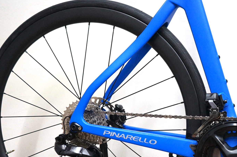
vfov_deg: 24.5
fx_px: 362
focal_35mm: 55
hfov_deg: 35.6
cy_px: 100
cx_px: 174
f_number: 4
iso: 2500
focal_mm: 36
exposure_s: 1/160
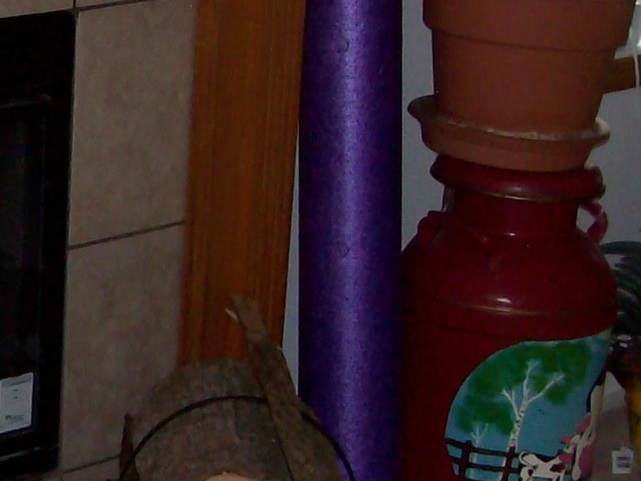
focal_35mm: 126
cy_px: 64
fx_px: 2333
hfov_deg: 14.8
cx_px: -250
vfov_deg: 11.7
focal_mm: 6
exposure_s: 1/64
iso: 80
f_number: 2.7
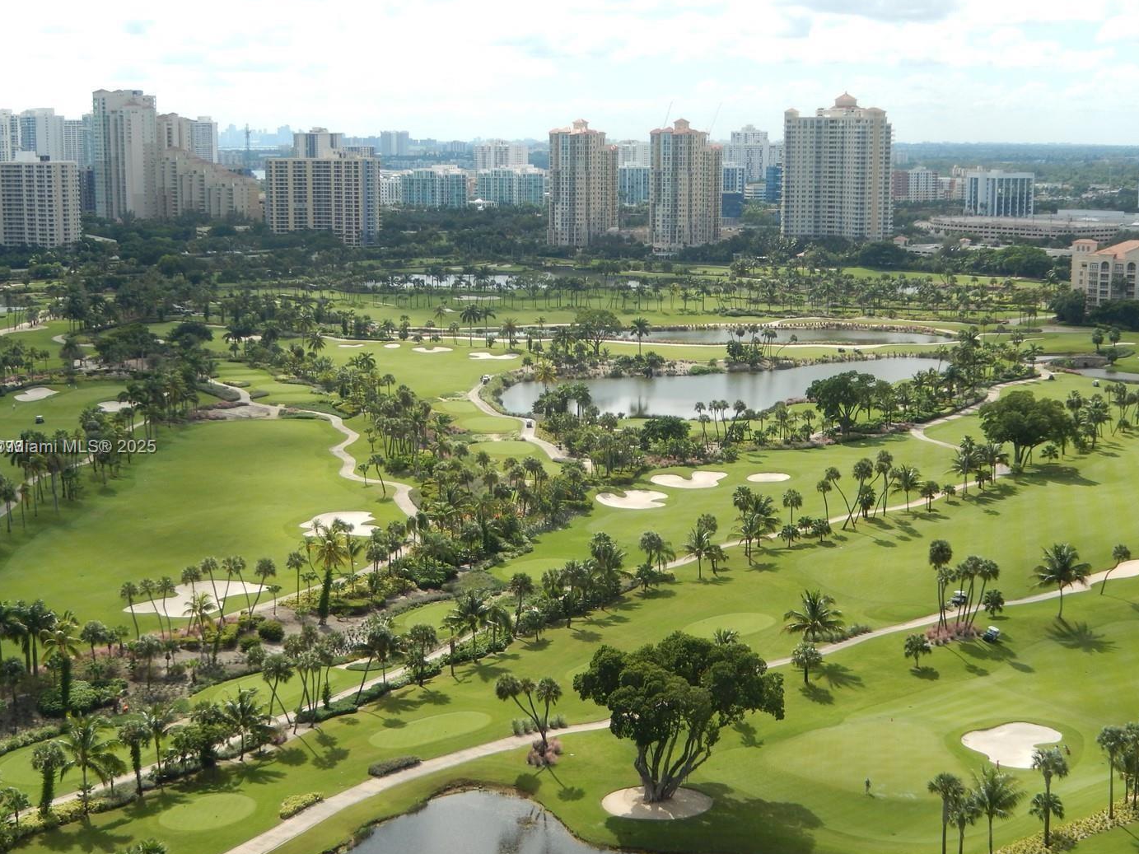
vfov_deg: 24.8
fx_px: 1941
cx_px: 552
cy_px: 448
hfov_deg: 32.7
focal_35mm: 59
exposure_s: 1/800
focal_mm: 9.2
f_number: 4.5
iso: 125
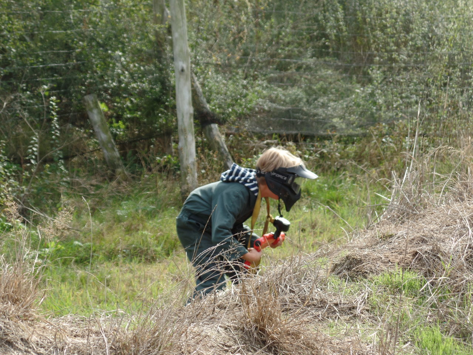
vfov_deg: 13.0
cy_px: 178
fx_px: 1558
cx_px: 236
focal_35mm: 114
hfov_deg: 17.3
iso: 100
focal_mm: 20.3
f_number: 4
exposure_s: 1/350
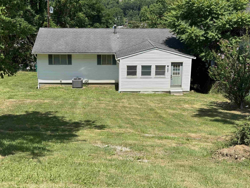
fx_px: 376
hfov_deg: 36.8
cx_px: 118
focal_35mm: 52
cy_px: 90
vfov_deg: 28.0
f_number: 1.78
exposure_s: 1/6024
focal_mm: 6.76
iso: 100
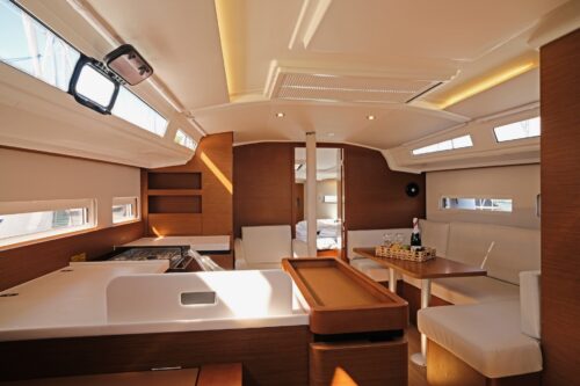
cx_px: 290
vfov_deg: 61.9
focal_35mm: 20
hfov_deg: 84.0
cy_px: 193
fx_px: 322
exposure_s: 1/60
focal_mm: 13
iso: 1000
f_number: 5.6
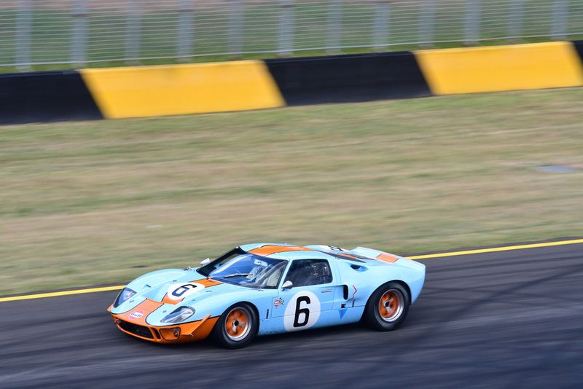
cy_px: 194
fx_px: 3159
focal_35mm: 195
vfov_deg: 7.0
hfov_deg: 10.5
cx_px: 292
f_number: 10
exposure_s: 1/250
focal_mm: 130
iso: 640
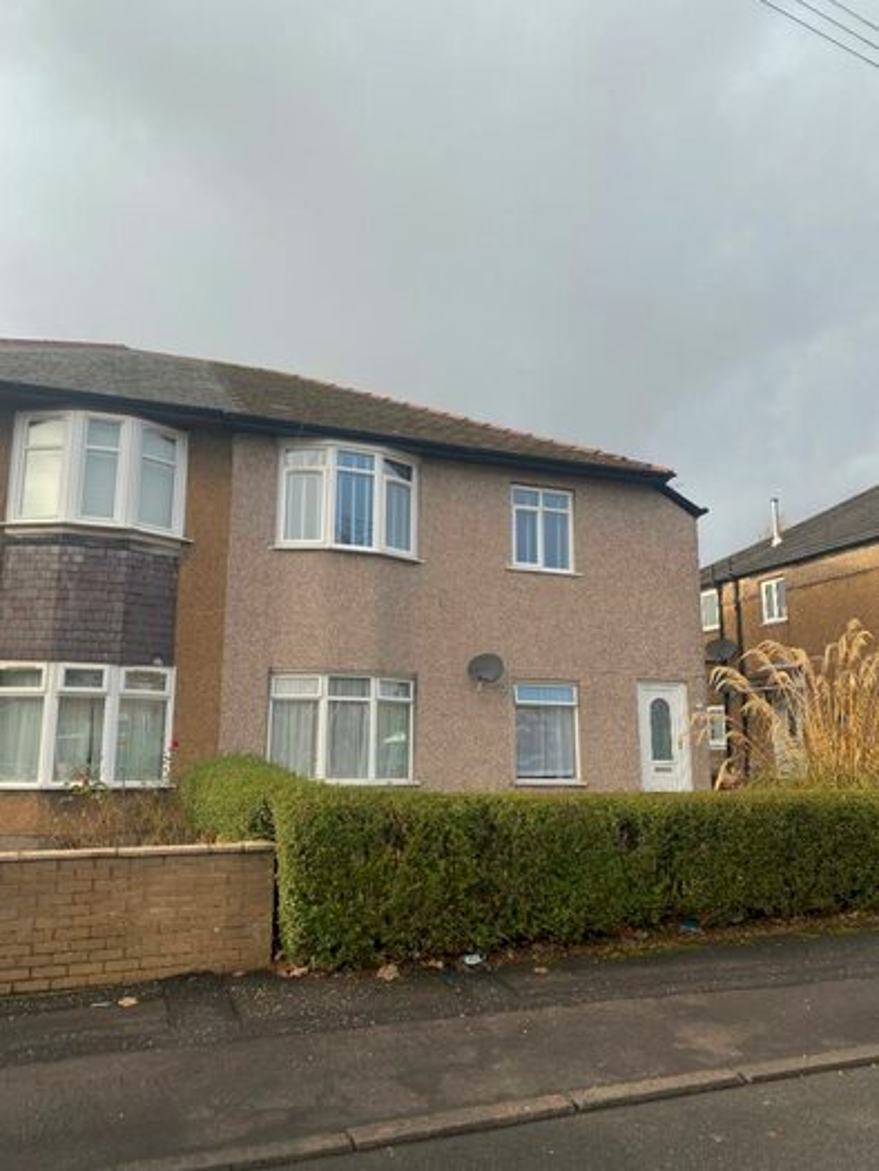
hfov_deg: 53.1
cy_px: 586
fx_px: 880
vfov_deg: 67.3
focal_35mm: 26
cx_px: 440
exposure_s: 1/473
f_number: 1.8
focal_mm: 4.25
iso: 32
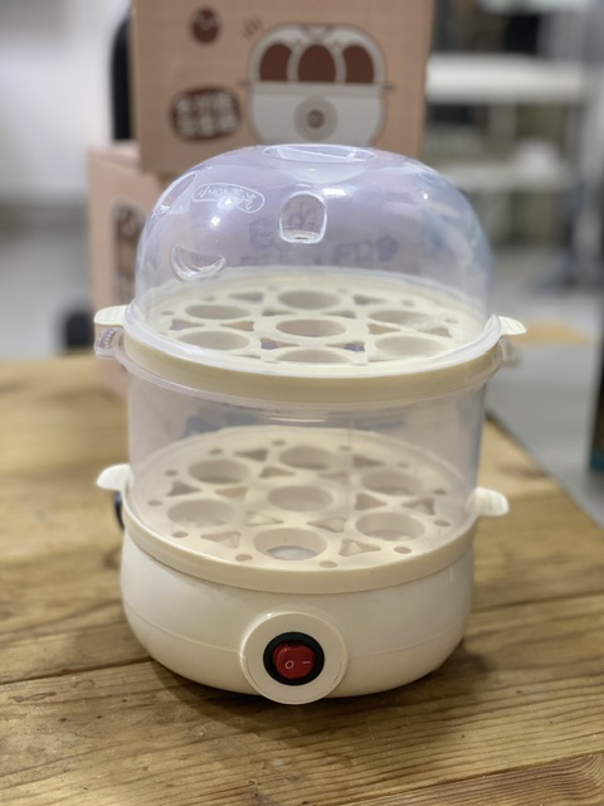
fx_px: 1210
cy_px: 403
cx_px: 302
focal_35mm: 52
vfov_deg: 36.8
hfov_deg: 28.0
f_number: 2
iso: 160
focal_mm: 6
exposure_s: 1/50
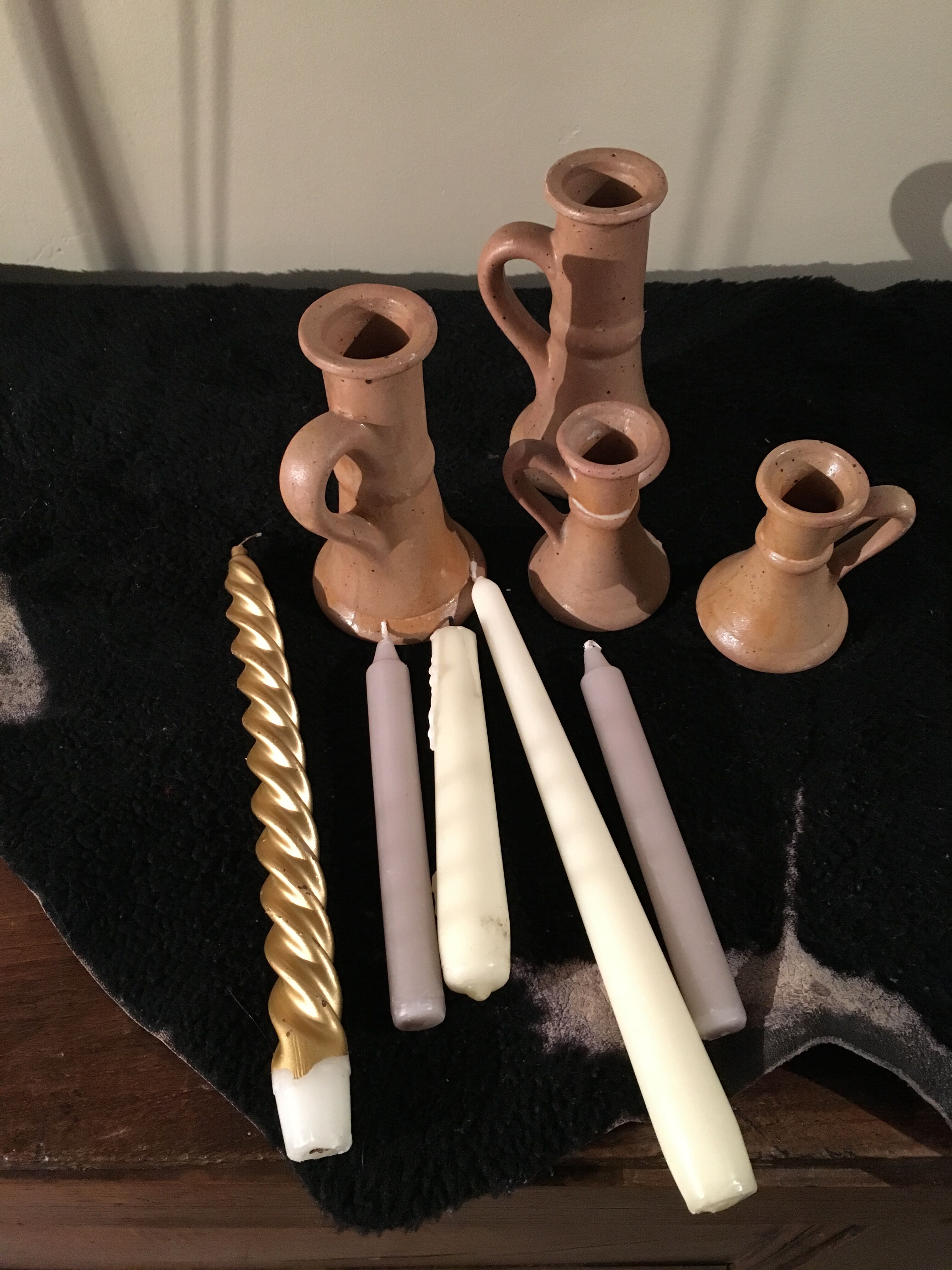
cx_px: 476
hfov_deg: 48.2
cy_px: 635
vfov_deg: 61.7
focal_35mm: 29
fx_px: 1063
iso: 250
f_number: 2.2
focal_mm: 4.15
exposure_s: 1/17
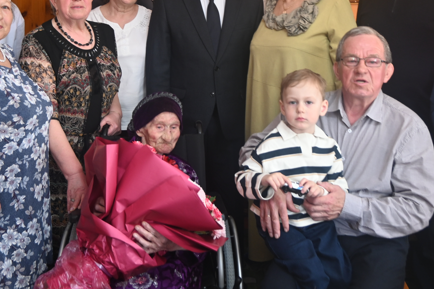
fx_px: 530
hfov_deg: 44.5
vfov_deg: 30.1
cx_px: 197
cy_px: 79
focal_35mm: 44
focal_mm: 16
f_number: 3.5
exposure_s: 1/25
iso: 320
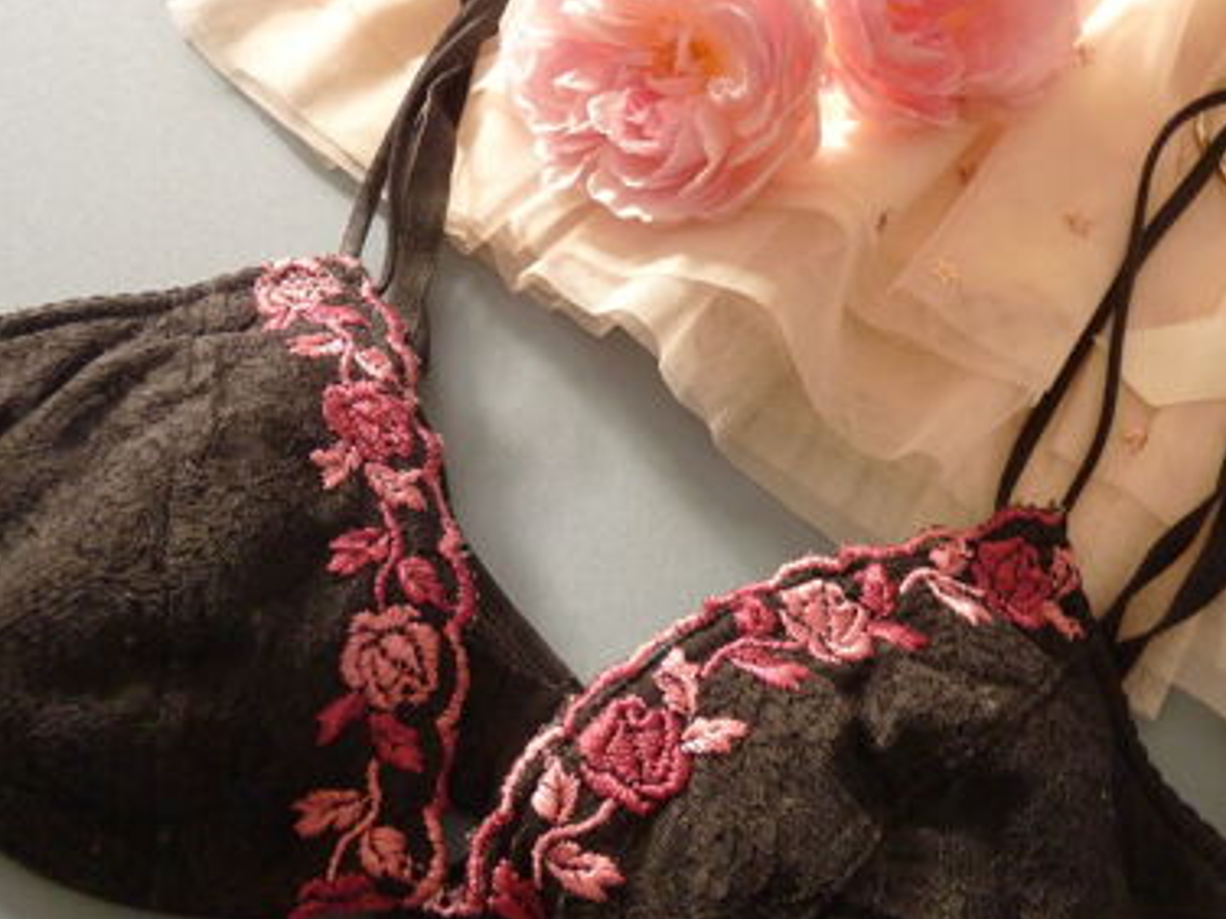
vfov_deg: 38.6
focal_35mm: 37
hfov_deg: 50.1
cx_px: 626
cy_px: 525
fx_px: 1310
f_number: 2.8
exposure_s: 1/8
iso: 400
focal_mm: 5.1
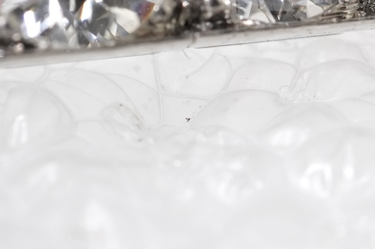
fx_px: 1582
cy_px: 39
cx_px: 441
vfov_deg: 9.0
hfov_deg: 13.2
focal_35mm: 152
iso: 400
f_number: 18
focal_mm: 30
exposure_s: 1/125
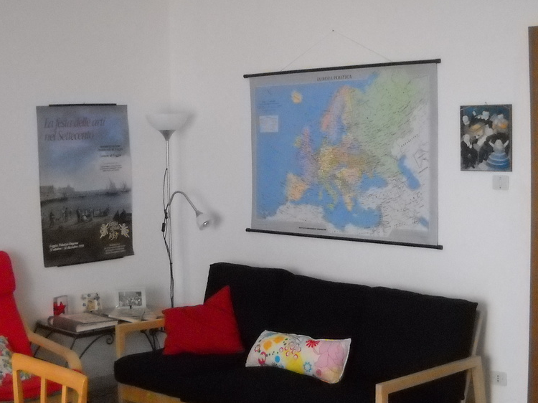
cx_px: 254
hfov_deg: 34.4
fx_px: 870
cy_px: 209
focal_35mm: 56
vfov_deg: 26.1
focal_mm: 6.72
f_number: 3.1
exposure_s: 1/109
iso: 800
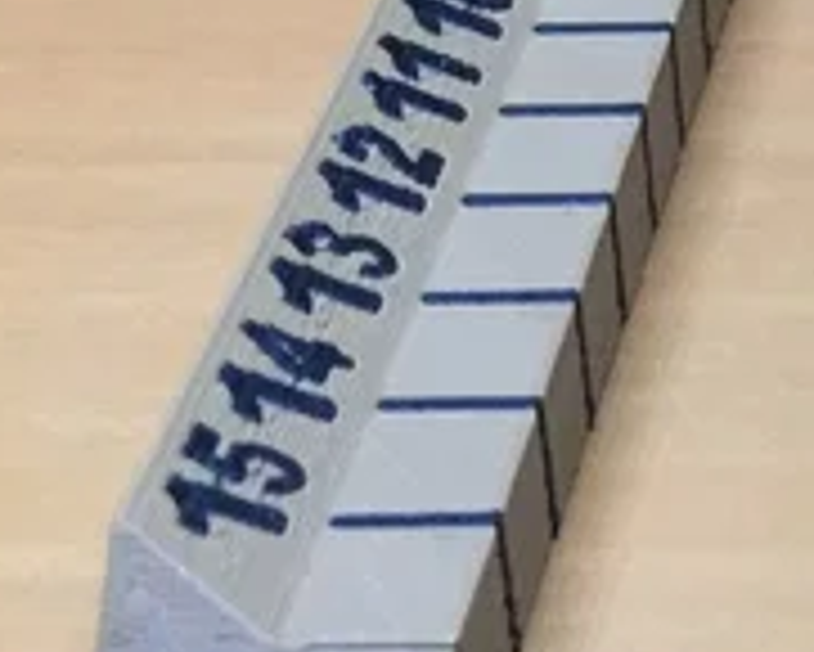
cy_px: -537
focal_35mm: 130
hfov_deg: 13.5
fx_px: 3134
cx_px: 1392
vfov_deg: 11.1
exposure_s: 1/15
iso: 125
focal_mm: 4.15
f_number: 2.2
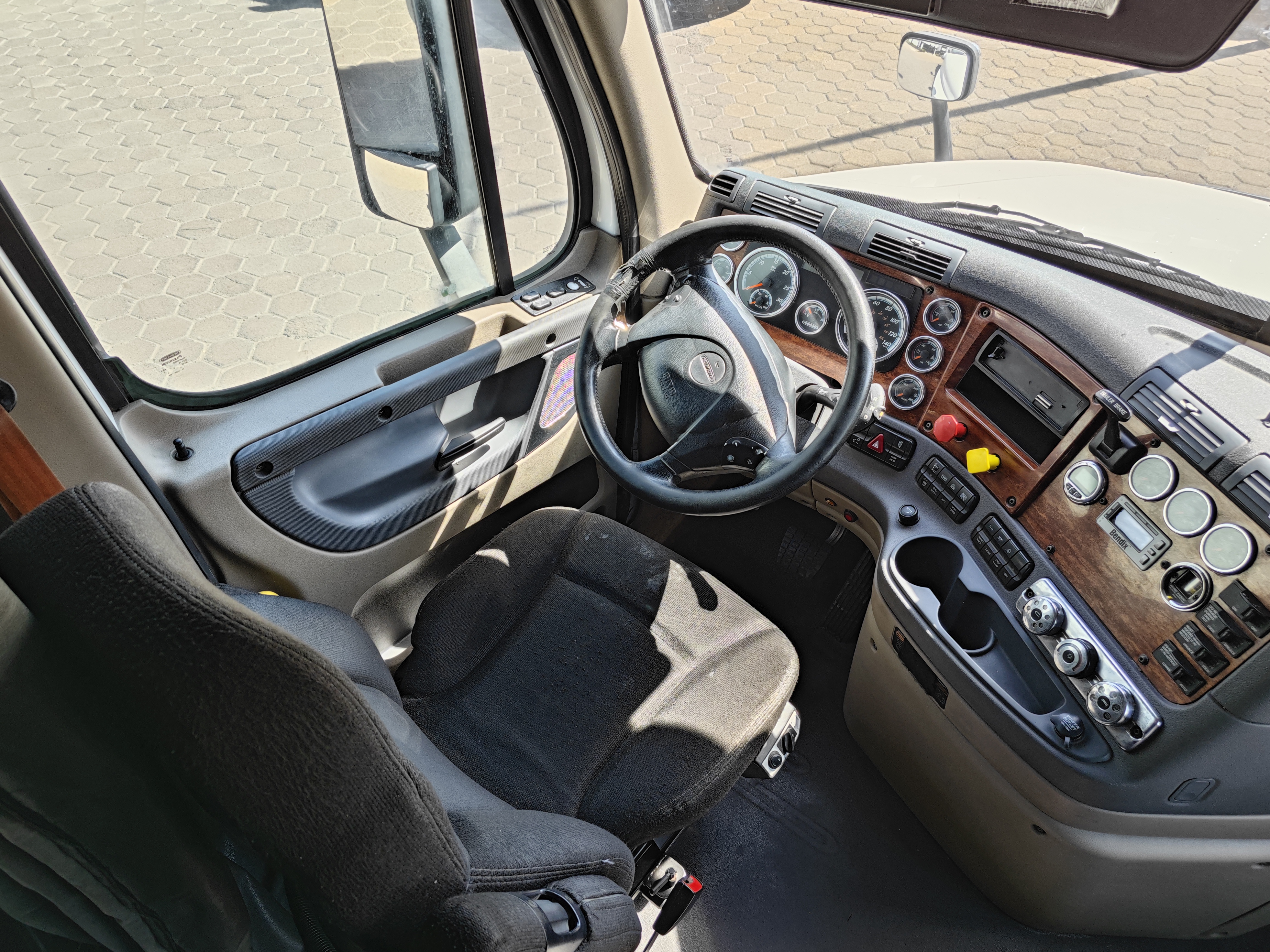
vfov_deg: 56.8
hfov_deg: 71.6
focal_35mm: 24
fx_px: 881
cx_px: 628
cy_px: 473
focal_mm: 5.43
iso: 125
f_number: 1.8
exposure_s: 1/120
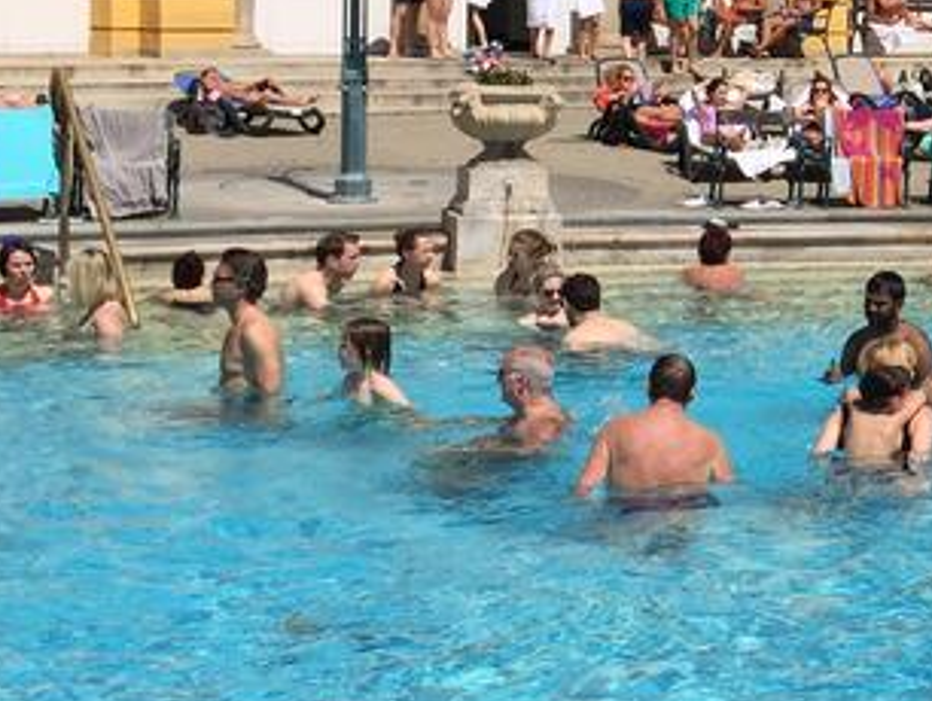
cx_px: 1243
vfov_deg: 15.1
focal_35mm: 97
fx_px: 2614
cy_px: 58
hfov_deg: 18.7
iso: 32
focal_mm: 4.15
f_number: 2.2
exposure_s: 1/3049
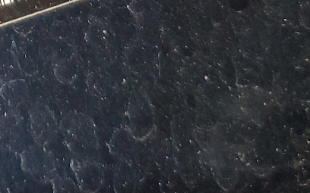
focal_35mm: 108
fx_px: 912
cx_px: -97
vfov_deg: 11.0
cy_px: -190
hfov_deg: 18.0
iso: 222
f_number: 1.5
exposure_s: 1/60.2
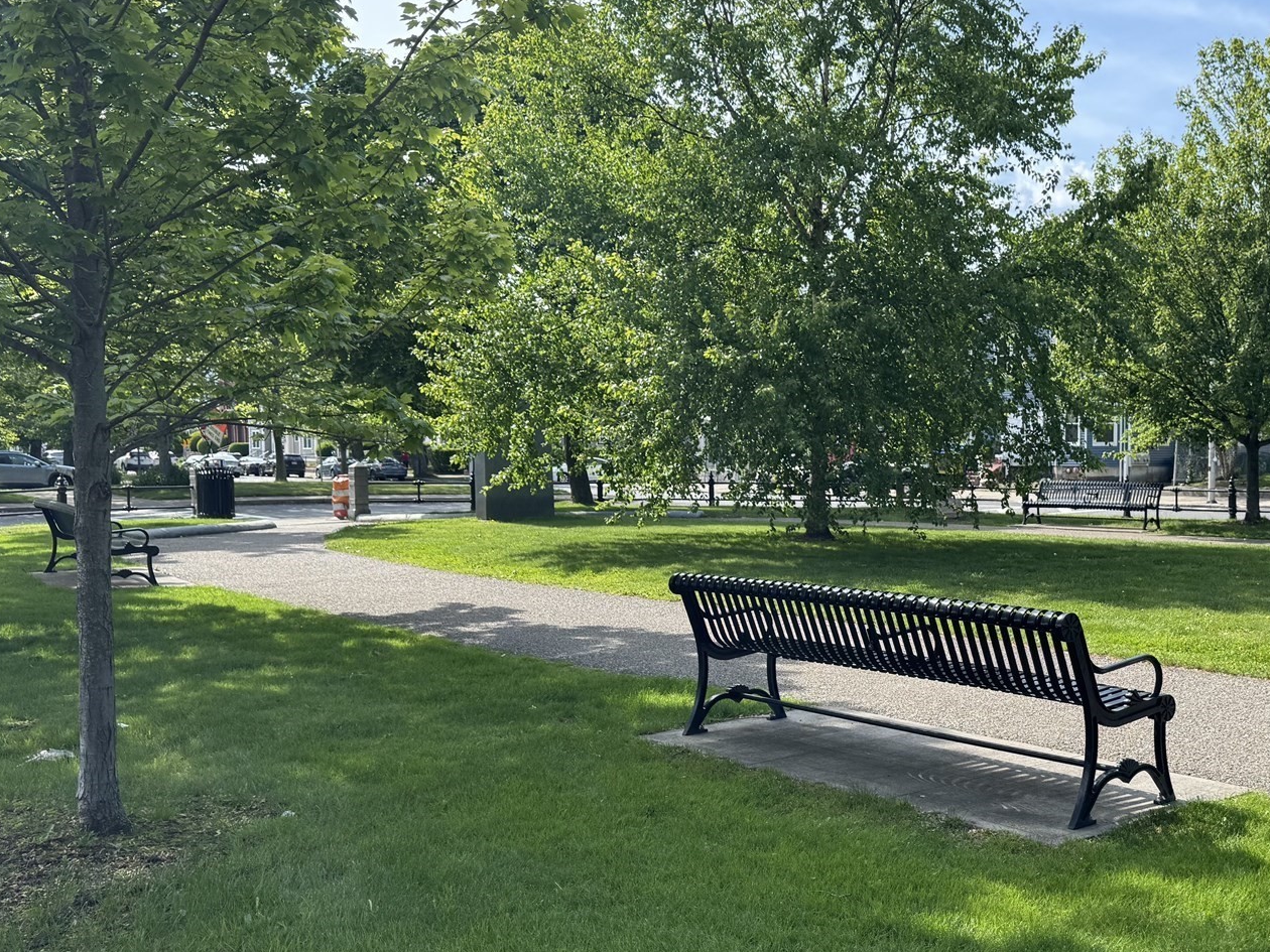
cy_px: 561
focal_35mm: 39
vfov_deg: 36.7
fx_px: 1431
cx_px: 912
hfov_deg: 46.6
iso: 80
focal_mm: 6.76
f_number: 1.78
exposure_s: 1/1425
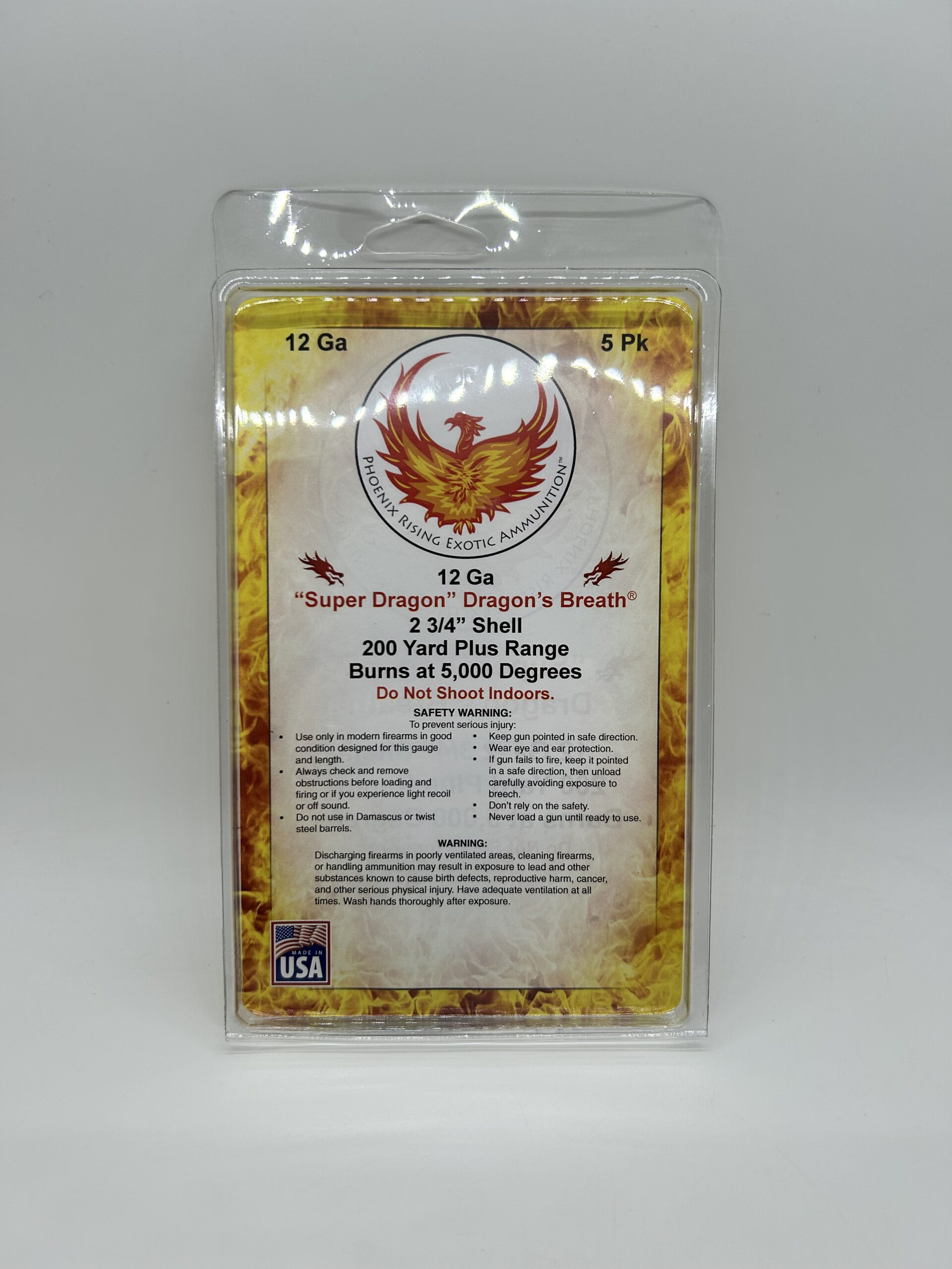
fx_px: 953
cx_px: 476
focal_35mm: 26
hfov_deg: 53.1
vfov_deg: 67.3
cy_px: 634
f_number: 1.5
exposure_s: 1/533
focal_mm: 5.7
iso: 50
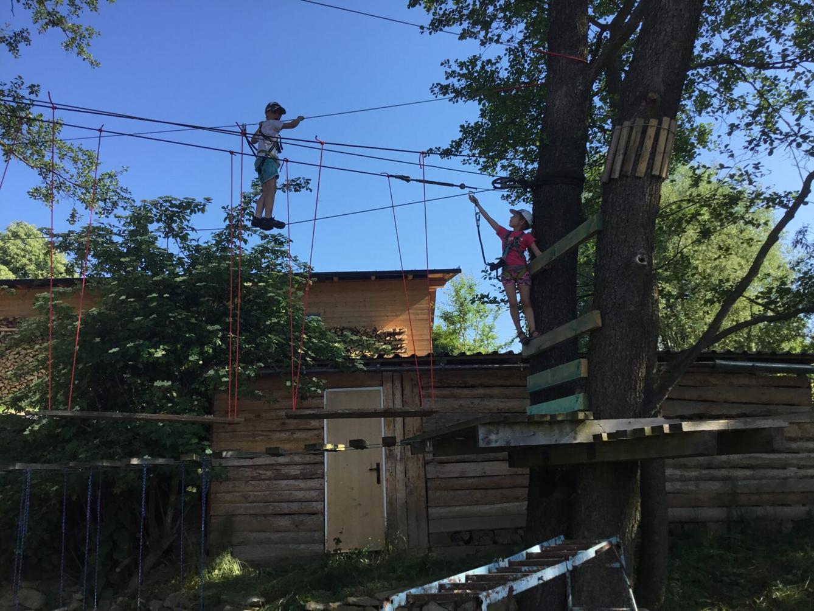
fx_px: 729
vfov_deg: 45.5
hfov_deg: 58.3
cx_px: 407
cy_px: 306
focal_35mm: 31
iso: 25
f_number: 2.4
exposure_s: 1/570
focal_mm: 3.3
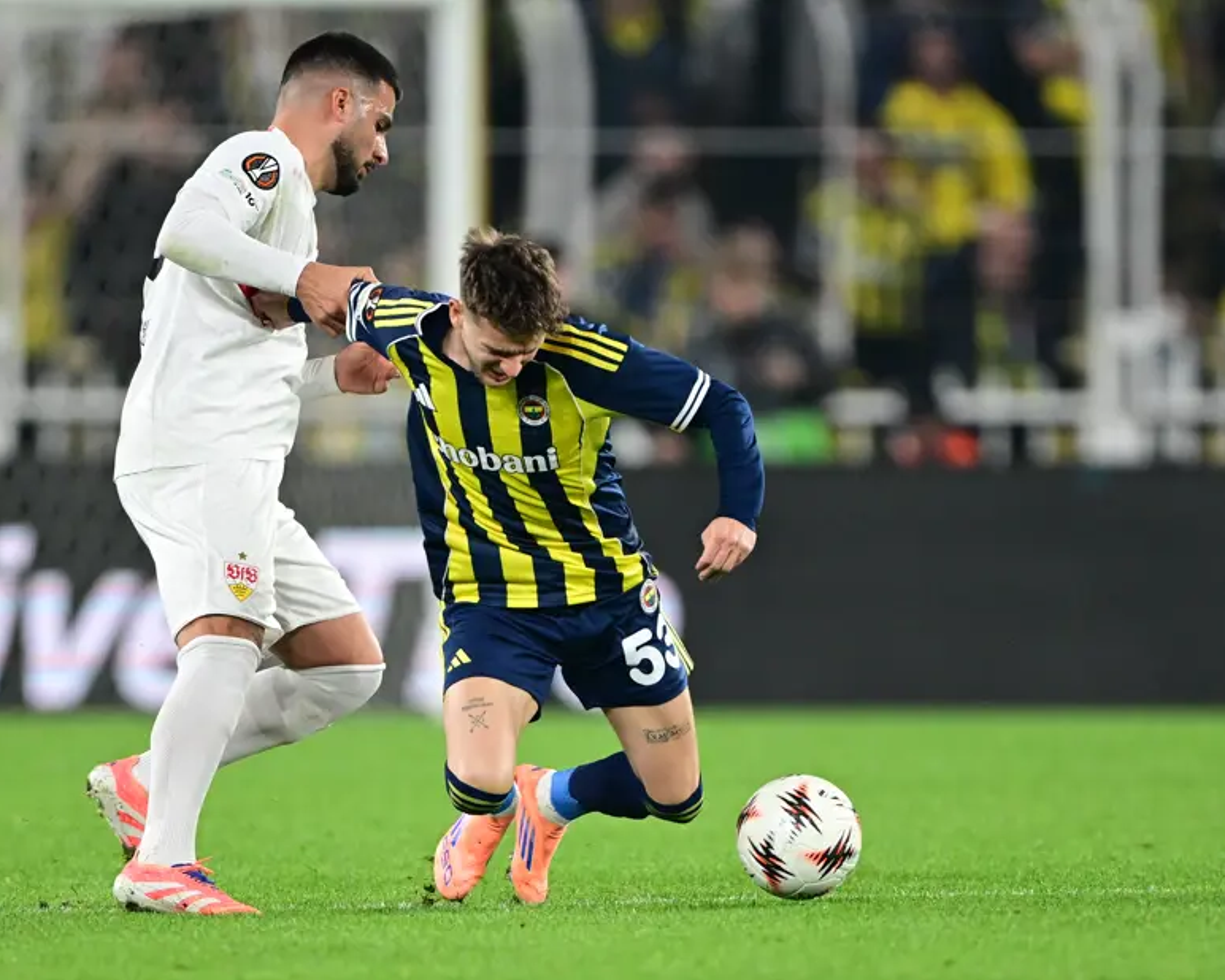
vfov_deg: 3.4
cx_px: 489
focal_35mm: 452
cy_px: 490
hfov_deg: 4.3
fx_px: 16392
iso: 2000
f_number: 2.8
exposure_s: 1/1600
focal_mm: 400
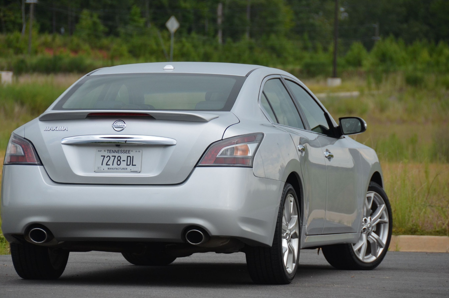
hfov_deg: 7.2
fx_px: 3560
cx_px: 202
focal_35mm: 286
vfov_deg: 4.8
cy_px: 159
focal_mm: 170
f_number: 5.6
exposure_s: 1/1000
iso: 720
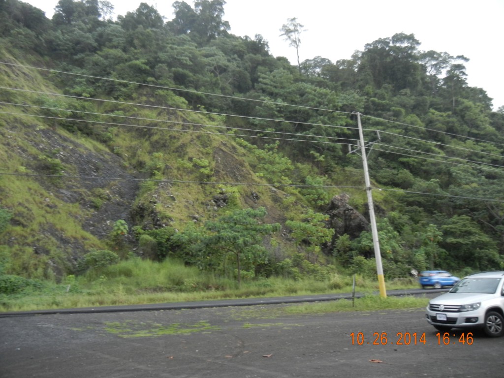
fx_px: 437
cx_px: 252
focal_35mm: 30
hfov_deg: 60.0
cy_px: 189
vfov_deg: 46.8
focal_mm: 5.4
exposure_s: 1/31
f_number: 3.5
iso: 400
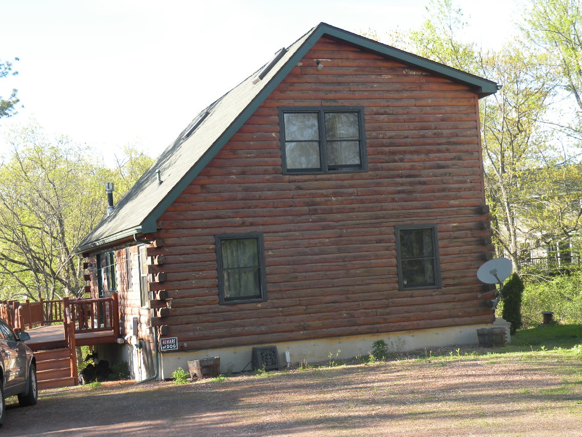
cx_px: 291
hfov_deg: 34.3
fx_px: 942
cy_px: 218
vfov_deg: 26.1
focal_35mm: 56
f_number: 4
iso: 64
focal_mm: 9.8
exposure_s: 1/120
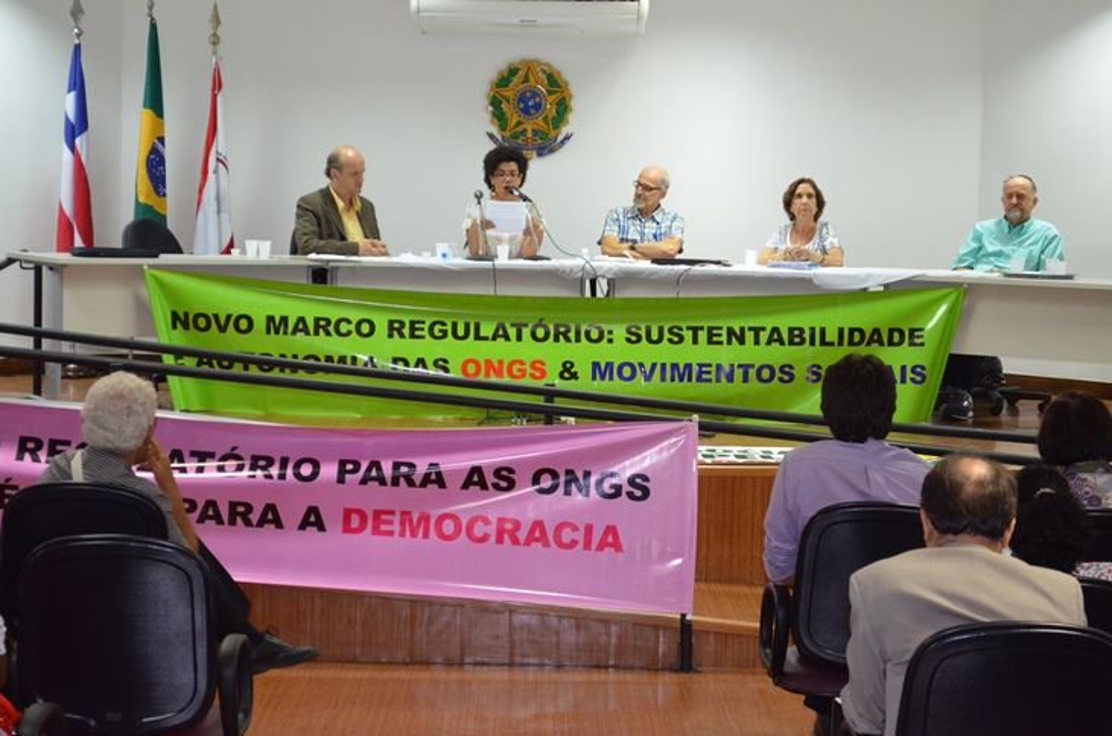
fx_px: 2312
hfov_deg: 27.0
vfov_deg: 18.1
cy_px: 368
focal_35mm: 75
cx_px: 556
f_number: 5.6
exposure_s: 1/60
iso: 2200
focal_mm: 50
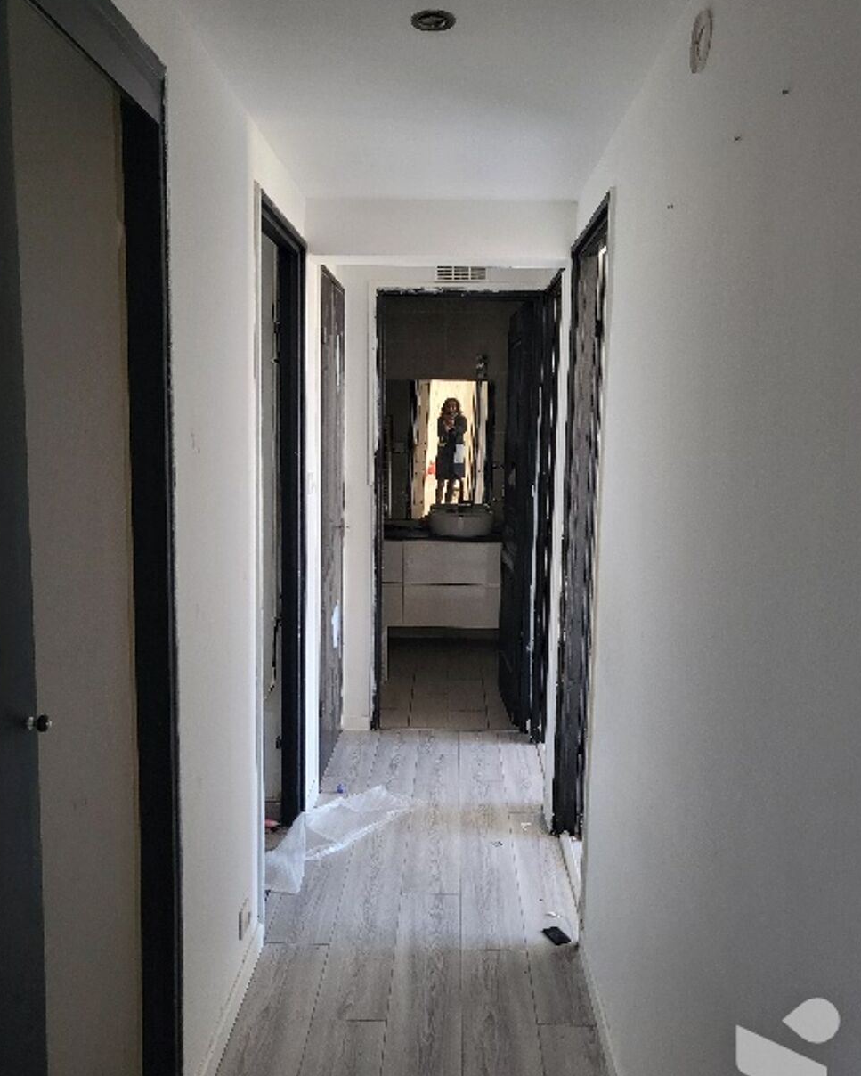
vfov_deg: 62.2
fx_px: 892
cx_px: 432
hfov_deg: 51.5
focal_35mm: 28
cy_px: 545
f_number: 1.8
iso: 200
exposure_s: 1/50
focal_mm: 4.25
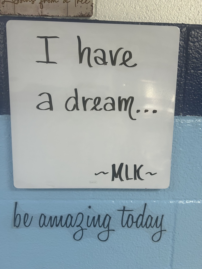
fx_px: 202
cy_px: 134
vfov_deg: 67.3
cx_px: 101
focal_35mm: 26
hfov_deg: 53.1
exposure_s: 1/120
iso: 125
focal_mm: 5.7
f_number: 1.5
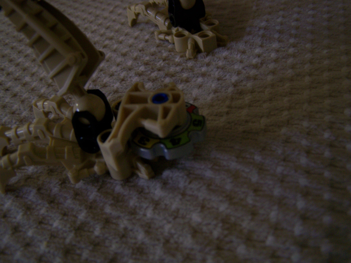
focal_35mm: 38
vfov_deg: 37.8
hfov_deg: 48.9
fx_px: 386
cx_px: 176
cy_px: 132
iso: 160
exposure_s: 1/8
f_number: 2.8
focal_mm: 6.3
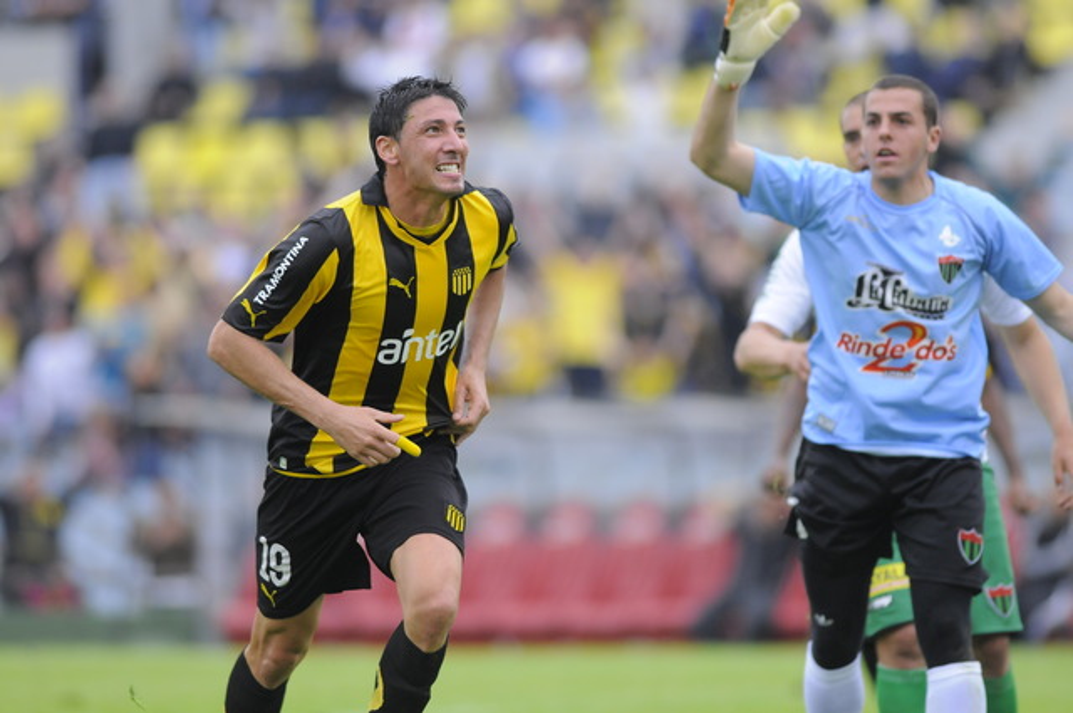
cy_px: 356
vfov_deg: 3.0
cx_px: 536
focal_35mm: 450
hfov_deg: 4.6
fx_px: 13395
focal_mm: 300
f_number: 2.8
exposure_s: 1/640
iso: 800
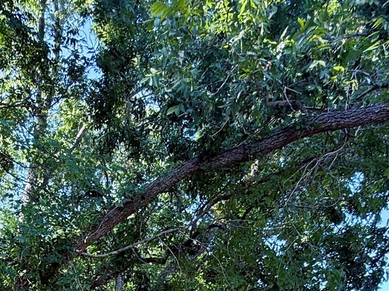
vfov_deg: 27.2
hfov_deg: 42.8
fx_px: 483
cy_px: 393
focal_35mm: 43
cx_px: 109
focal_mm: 2.22
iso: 64
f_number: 2.2
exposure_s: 1/117
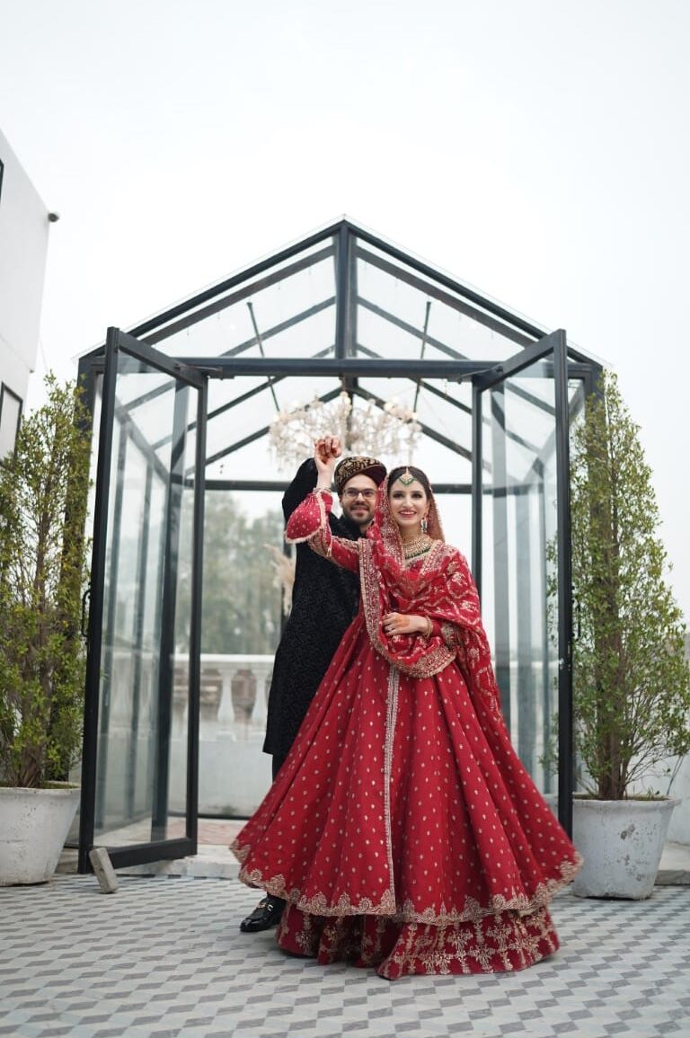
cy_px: 519
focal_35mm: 35
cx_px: 345
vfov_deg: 54.5
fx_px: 1008
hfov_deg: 37.8
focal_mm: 35
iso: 200
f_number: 1.4
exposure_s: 1/100
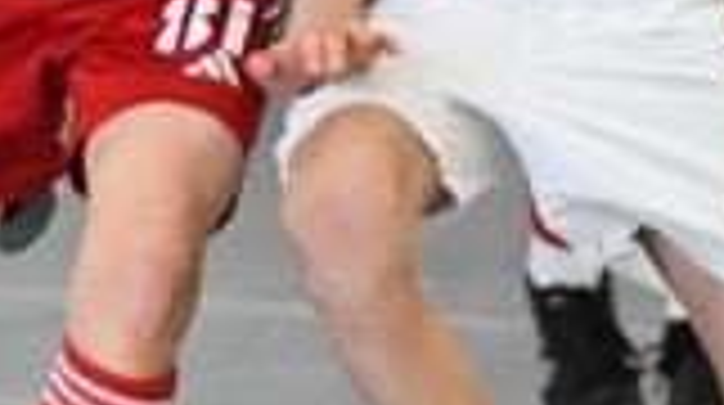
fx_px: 27968
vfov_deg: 0.8
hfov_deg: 1.5
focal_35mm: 1459
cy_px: -227
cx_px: -800
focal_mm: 175
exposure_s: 1/1600
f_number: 2.8
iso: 8000
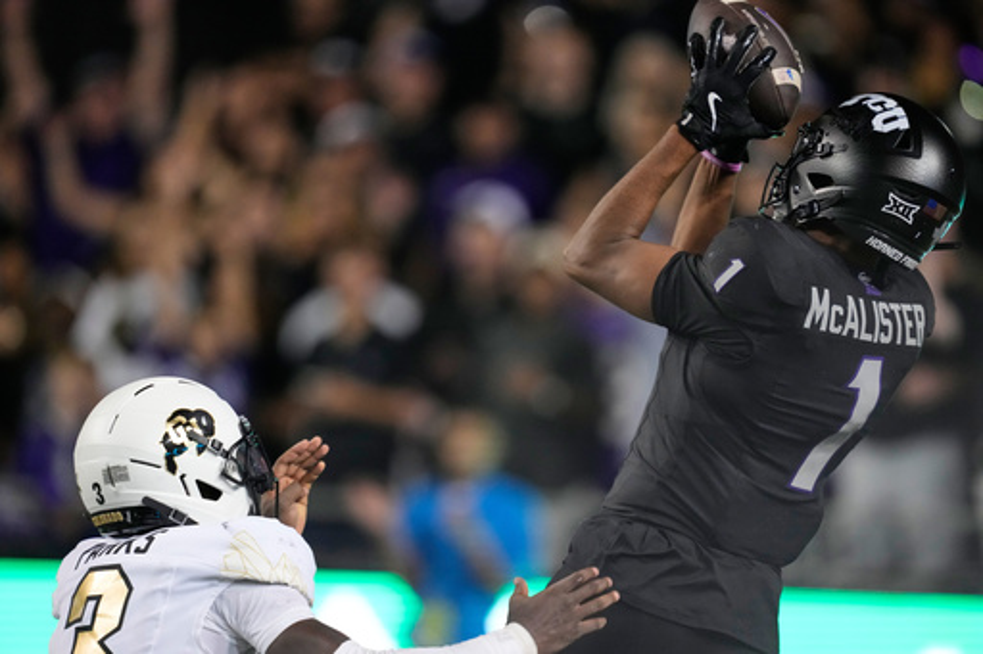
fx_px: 10918
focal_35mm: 400
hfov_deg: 5.2
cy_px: 327
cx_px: 492
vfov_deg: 3.4
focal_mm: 400
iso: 5000
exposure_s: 1/2000
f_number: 2.8
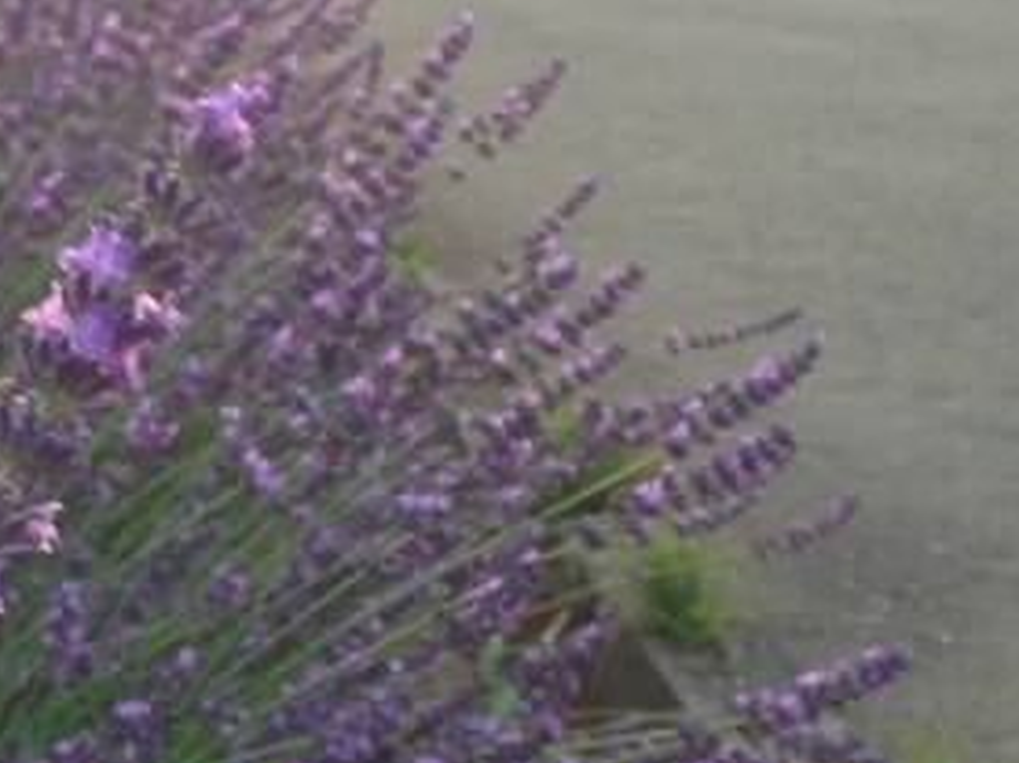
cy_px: 202
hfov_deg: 16.7
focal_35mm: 114
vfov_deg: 12.9
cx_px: -143
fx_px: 3353
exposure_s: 1/120
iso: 50
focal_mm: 4.13
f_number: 2.4
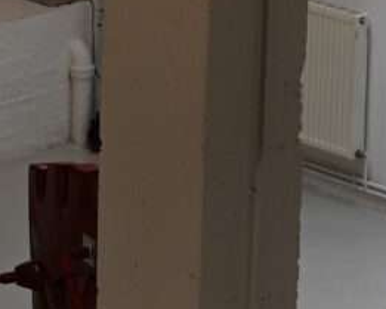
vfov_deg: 8.0
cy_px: -40
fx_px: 2206
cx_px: -95
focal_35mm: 193
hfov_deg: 9.8
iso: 360
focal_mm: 28
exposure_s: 1/250
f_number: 4
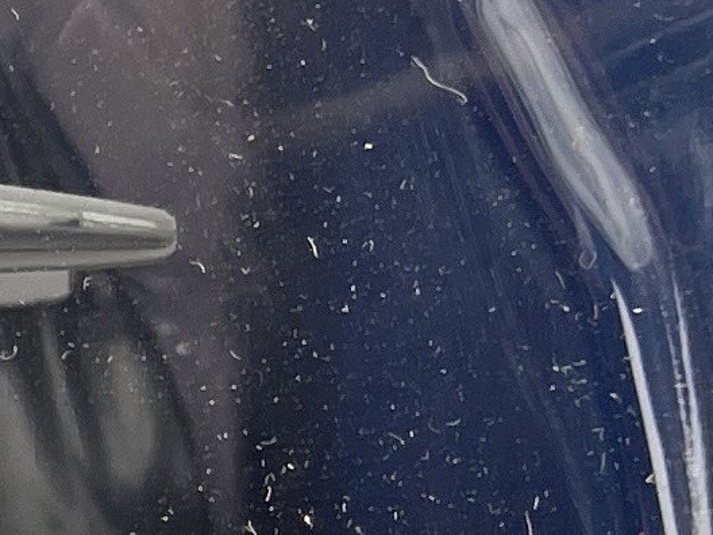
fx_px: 3934
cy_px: 771
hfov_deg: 8.5
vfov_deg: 7.7
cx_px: -1521
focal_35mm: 191
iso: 64
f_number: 1.6
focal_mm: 5.1
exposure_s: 1/100
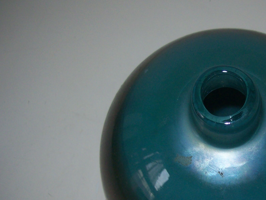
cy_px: 141
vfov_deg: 22.4
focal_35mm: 65
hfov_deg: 29.1
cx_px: 217
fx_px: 499
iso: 80
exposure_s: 1/64
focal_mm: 6
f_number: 2.7
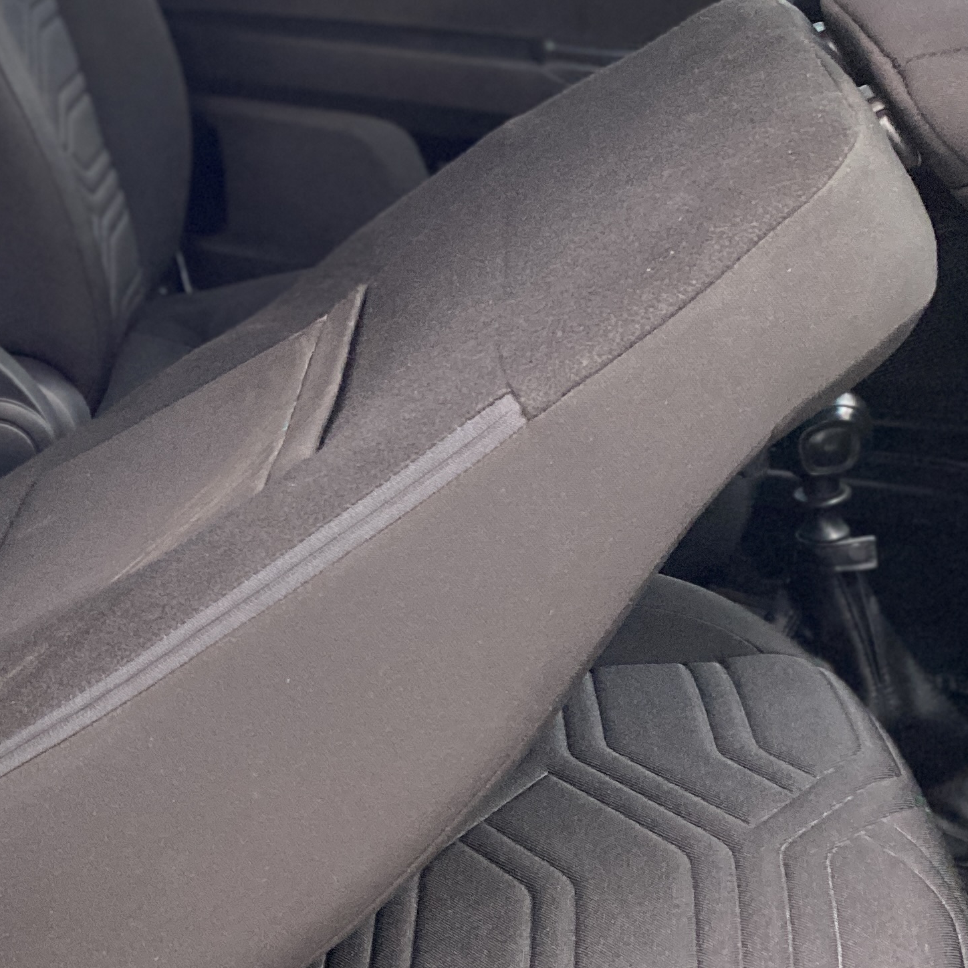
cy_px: 336
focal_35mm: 64
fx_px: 2025
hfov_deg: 25.1
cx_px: -73
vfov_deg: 26.8
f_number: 1.8
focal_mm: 4.25
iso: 400
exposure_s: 1/40
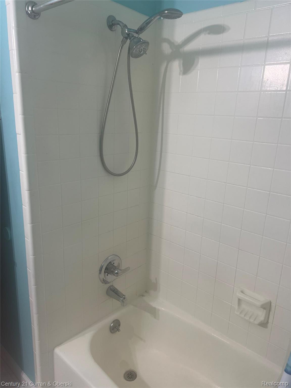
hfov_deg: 53.1
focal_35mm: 26
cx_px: 146
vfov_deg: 67.3
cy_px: 194
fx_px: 291
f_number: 1.5
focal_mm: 5.7
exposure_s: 1/60
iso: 80
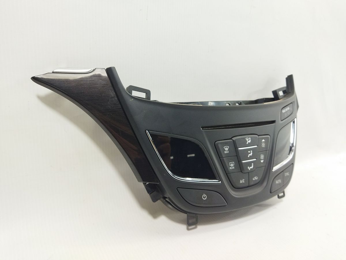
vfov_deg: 51.4
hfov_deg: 65.3
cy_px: 130
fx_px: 270
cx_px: 173
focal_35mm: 27
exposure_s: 1/100
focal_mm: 4.71
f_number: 1.79
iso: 153
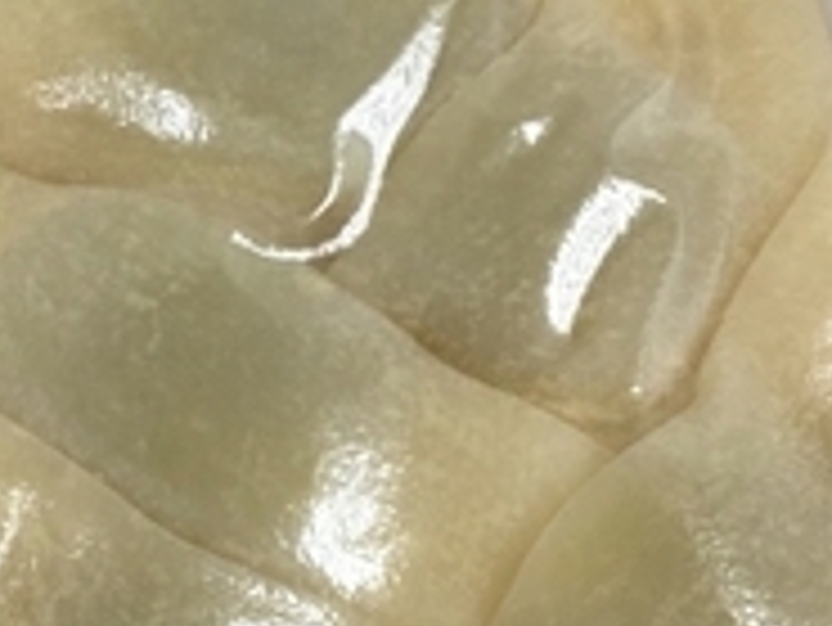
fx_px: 2261
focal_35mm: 94
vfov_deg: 15.7
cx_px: 144
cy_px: 275
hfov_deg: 20.6
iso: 32
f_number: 2.2
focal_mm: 4.15
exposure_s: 1/50
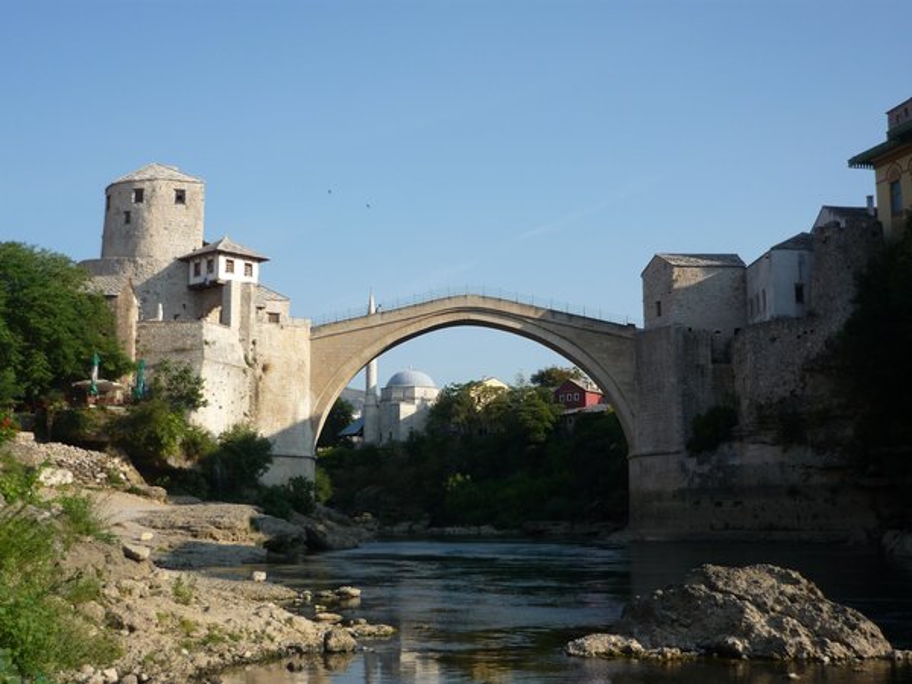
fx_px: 1159
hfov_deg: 42.9
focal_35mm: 44
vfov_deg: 32.9
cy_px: 342
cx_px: 456
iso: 100
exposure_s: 1/1000
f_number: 3
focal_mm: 7.2
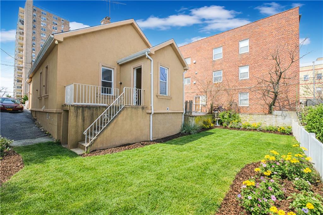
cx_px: 162
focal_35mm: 15
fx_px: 135
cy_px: 108
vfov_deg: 77.3
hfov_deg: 100.4
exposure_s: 1/200
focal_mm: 10
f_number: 8
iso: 250
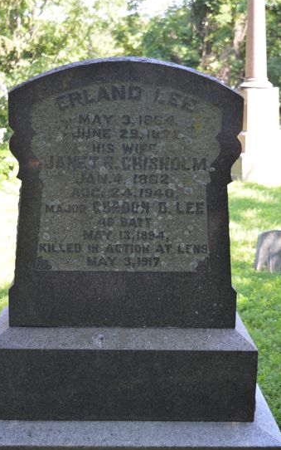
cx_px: 131
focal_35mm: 62
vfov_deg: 33.0
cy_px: 225
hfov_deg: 21.0
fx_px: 759
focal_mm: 40
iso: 400
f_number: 5.6
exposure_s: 1/125
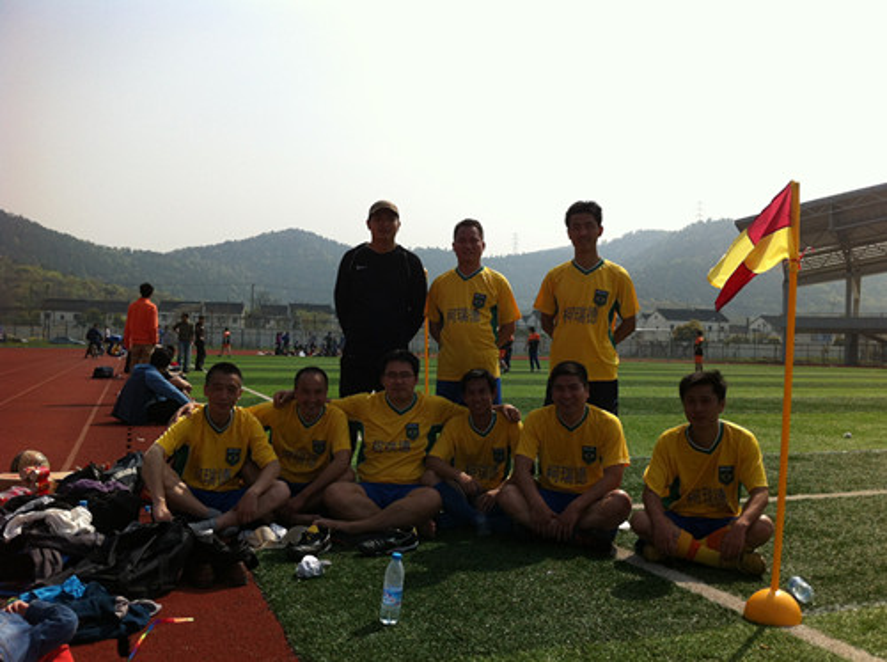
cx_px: 444
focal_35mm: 35
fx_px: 895
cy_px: 331
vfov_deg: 40.6
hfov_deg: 52.7
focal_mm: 3.85
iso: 80
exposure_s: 1/1885
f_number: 2.8
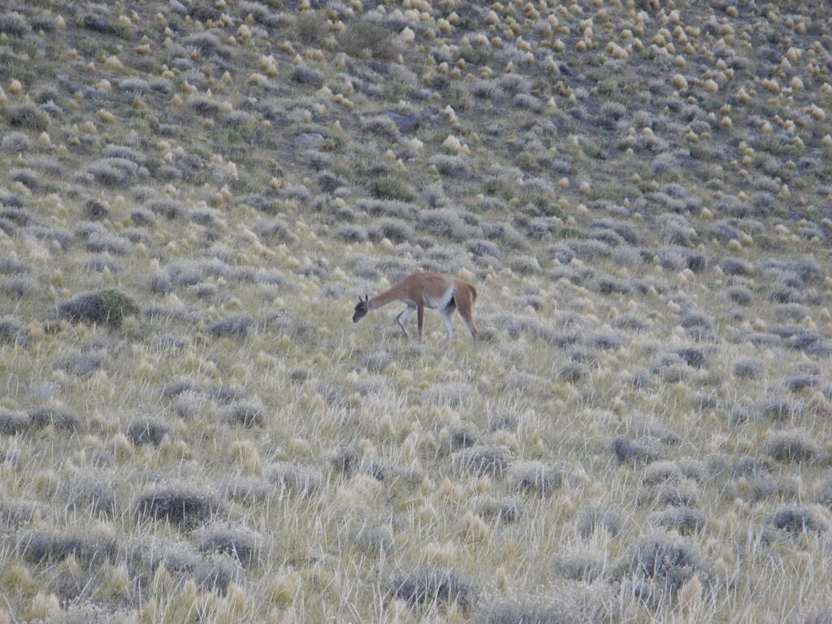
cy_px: 312
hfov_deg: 9.9
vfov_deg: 7.4
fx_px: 4807
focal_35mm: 200
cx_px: 416
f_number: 5.6
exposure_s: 1/100
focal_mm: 42.6
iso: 400
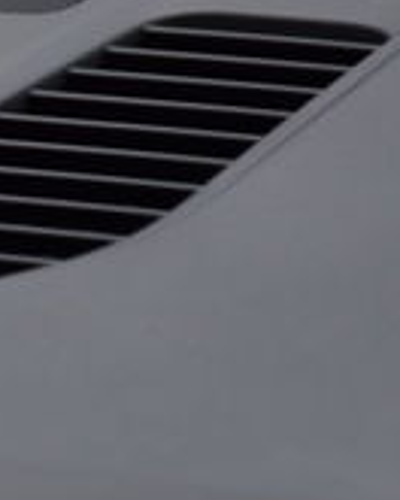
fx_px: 10154
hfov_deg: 2.2
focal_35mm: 686
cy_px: 170
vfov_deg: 2.8
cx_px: -442
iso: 800
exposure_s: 1/50
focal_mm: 105
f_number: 5.6
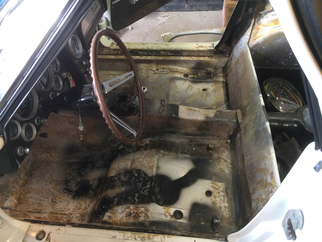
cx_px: 161
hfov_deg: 60.0
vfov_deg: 46.8
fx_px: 279
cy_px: 121
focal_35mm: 30
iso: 125
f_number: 2.2
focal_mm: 4.12
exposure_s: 1/30
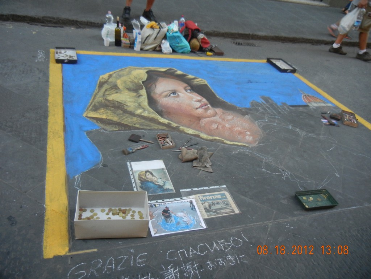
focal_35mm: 30
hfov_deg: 60.0
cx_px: 186
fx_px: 322
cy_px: 140
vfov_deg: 46.8
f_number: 3.5
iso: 400
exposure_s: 1/15.8
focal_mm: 5.4
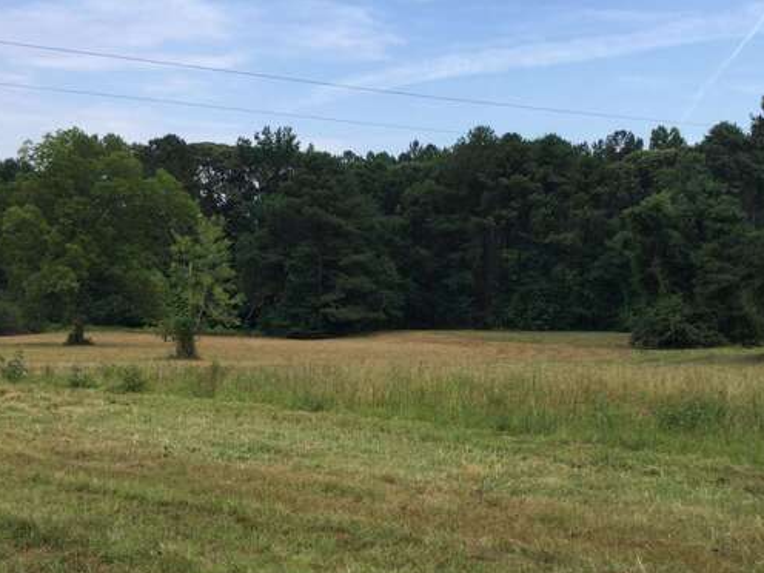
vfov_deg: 35.7
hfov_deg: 46.8
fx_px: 883
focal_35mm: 40
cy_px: 367
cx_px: 385
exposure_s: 1/608
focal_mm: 3.3
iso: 25
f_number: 2.4
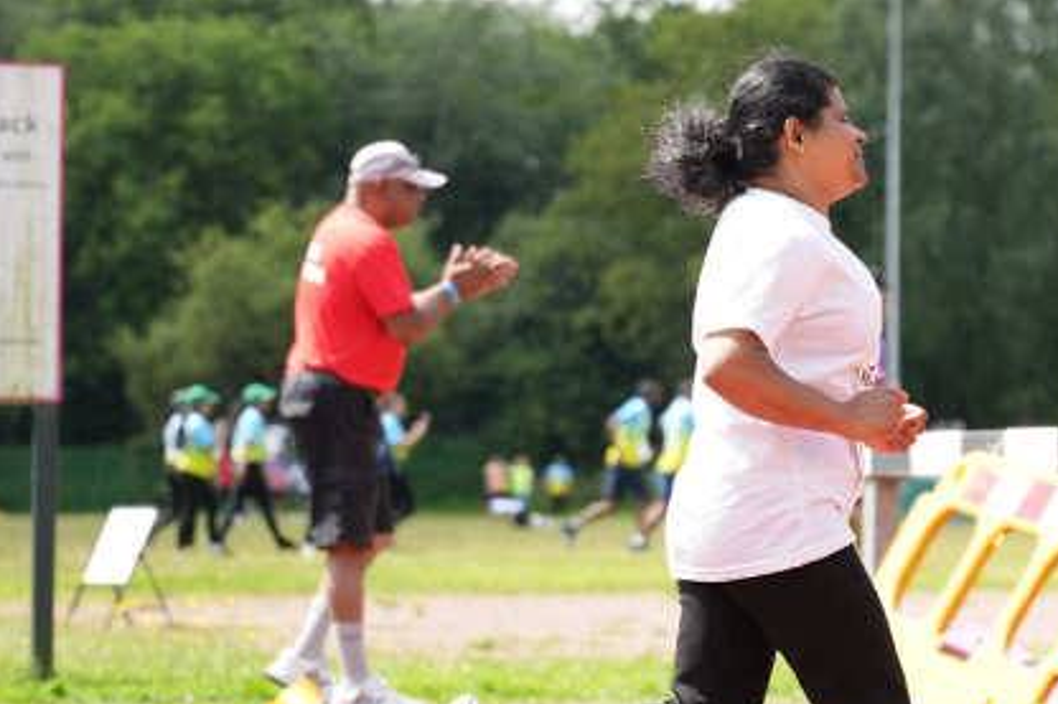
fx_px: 5053
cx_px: 1086
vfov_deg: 8.0
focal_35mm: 172
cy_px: 294
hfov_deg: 11.8
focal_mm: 70
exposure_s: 1/1600
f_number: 2.8
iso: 250
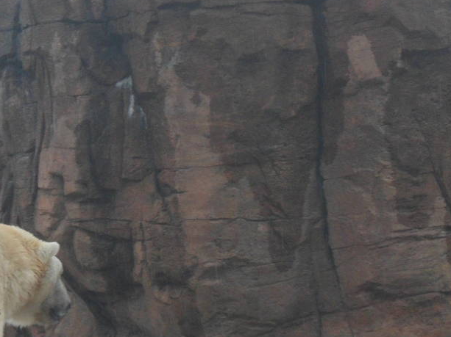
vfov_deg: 2.8
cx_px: -49
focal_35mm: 525
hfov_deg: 3.8
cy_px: 318
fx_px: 6836
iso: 80
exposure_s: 1/180
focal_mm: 36.2
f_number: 5.6
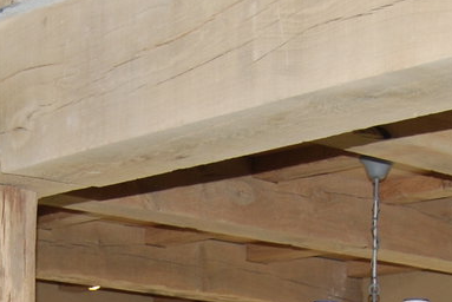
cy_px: 588
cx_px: 176
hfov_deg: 14.2
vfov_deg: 9.0
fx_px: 1810
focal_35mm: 144
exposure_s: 1/60
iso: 280
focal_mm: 23
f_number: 3.8
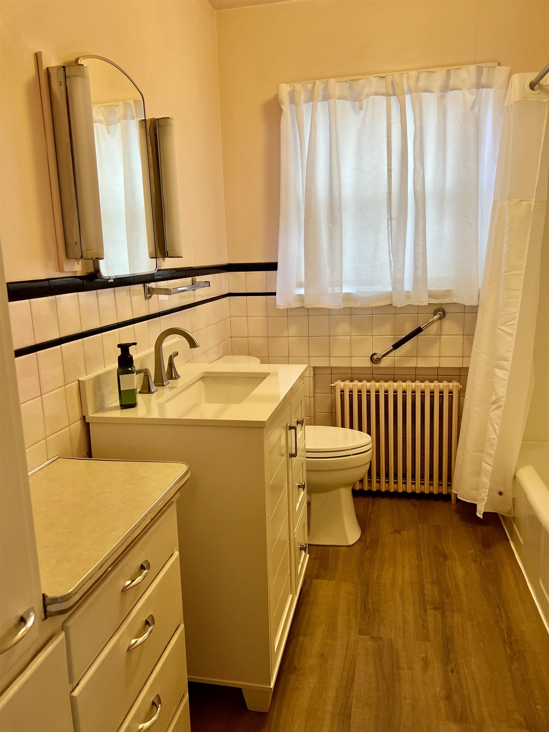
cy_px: 366
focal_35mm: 26
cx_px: 274
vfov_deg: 67.3
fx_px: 550
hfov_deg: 53.0
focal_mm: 5.7
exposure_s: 1/120
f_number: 1.5
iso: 125
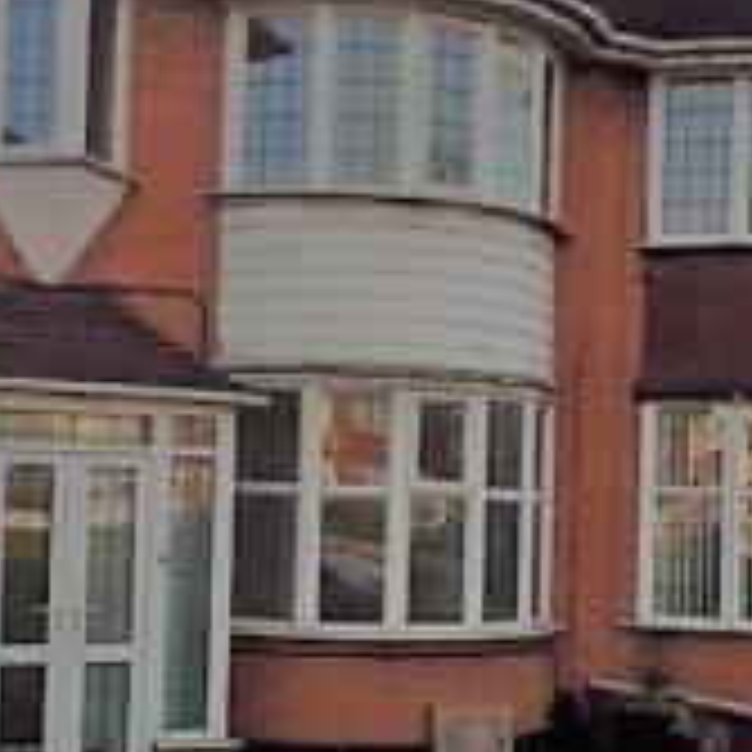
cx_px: 320
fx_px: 1647
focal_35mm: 67
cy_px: 426
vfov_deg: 25.7
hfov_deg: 25.7
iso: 32
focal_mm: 4.15
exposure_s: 1/1883
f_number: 2.2
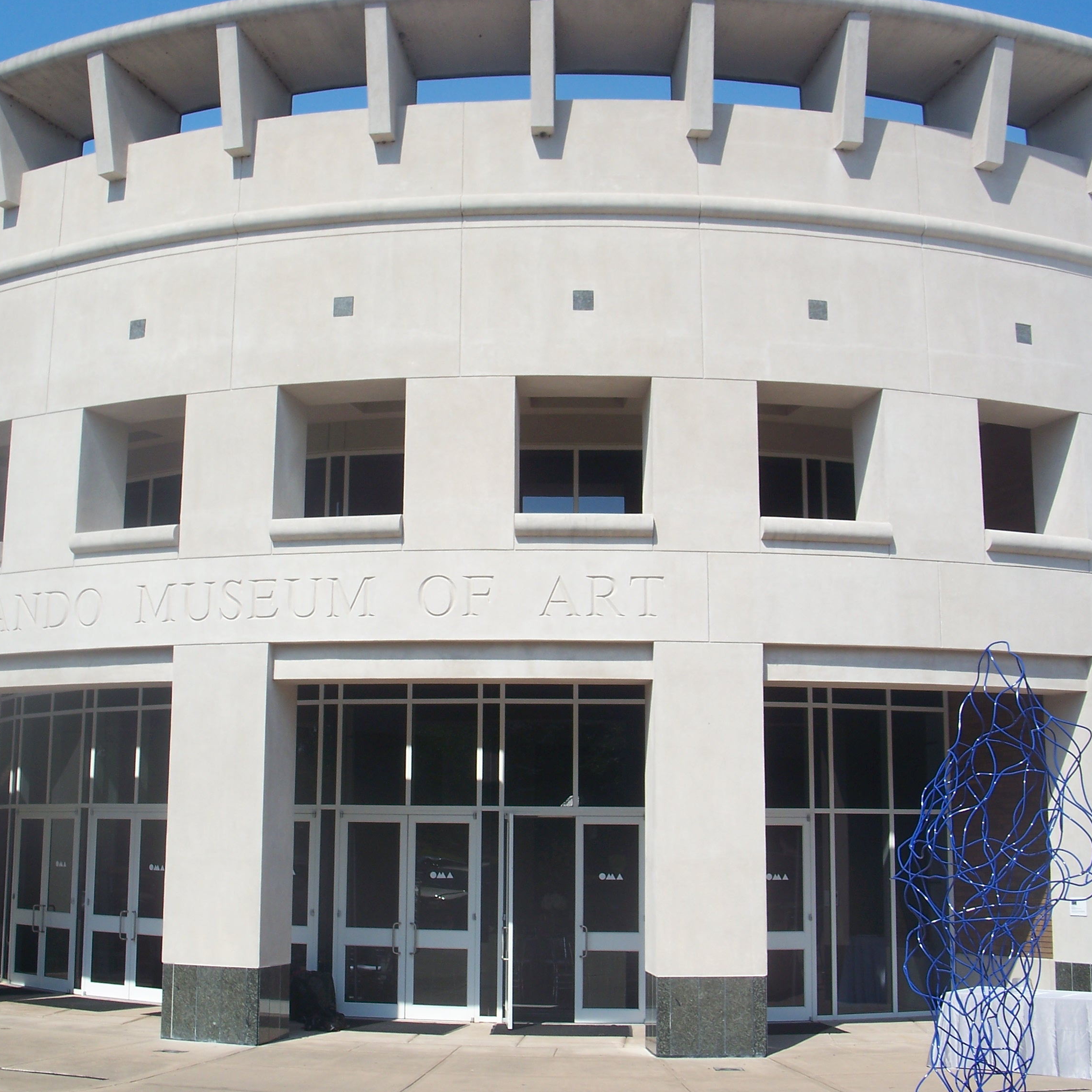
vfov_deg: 36.0
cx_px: 464
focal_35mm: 47
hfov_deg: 36.0
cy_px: 507
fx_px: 1677
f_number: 4
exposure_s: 1/500
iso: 64
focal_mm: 7.8
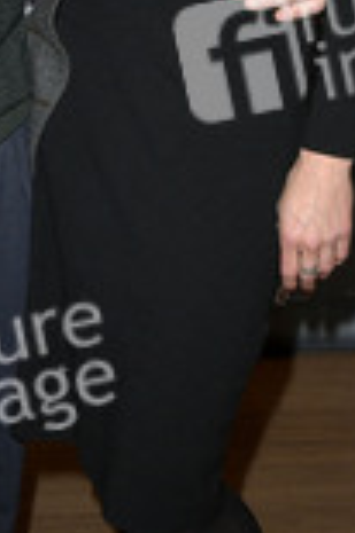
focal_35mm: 103
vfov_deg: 18.6
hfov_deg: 13.2
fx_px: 1527
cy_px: -131
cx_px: 38
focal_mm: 40
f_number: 6.3
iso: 1250
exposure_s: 1/250
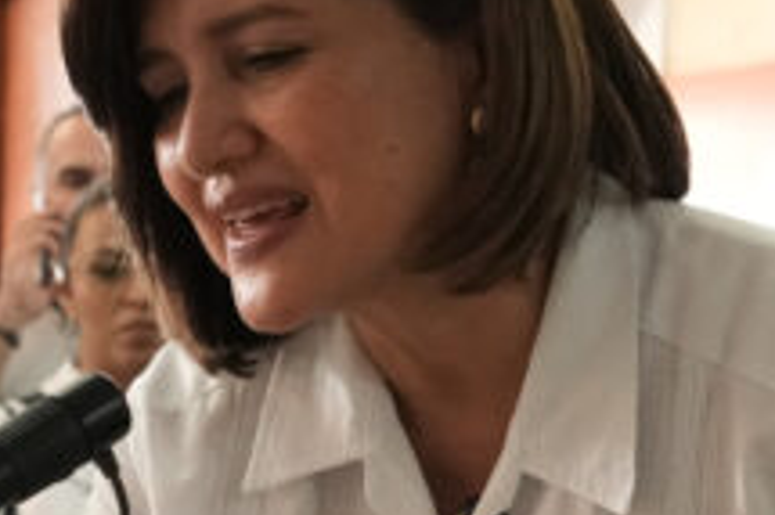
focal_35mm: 134
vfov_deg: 10.1
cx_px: 112
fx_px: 2882
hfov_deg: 15.2
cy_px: 632
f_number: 3.5
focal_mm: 24
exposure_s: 1/160
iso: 3200
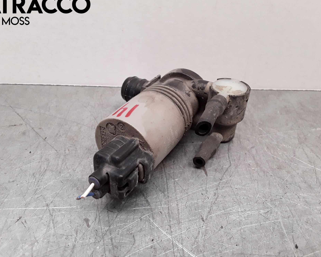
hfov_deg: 58.8
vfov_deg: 48.5
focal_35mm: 30
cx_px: 161
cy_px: 127
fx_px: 285
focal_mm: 2.91
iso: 100
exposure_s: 1/100
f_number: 1.9
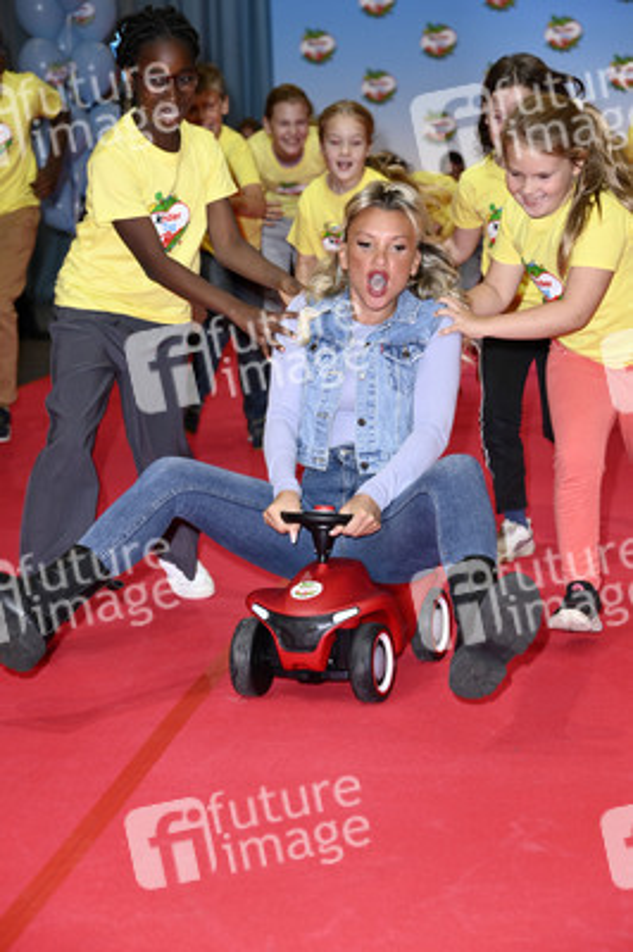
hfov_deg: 14.8
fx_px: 2431
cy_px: 476
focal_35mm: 92
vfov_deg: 22.2
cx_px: 316
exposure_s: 1/250
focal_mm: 92
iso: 1250
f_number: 5.6
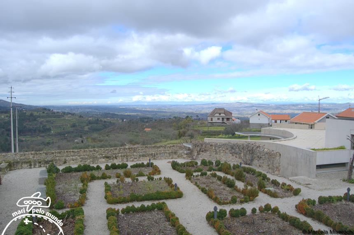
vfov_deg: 47.8
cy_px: 118
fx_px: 265
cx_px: 177
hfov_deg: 67.5
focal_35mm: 27
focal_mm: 18
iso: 200
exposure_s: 1/320
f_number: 9
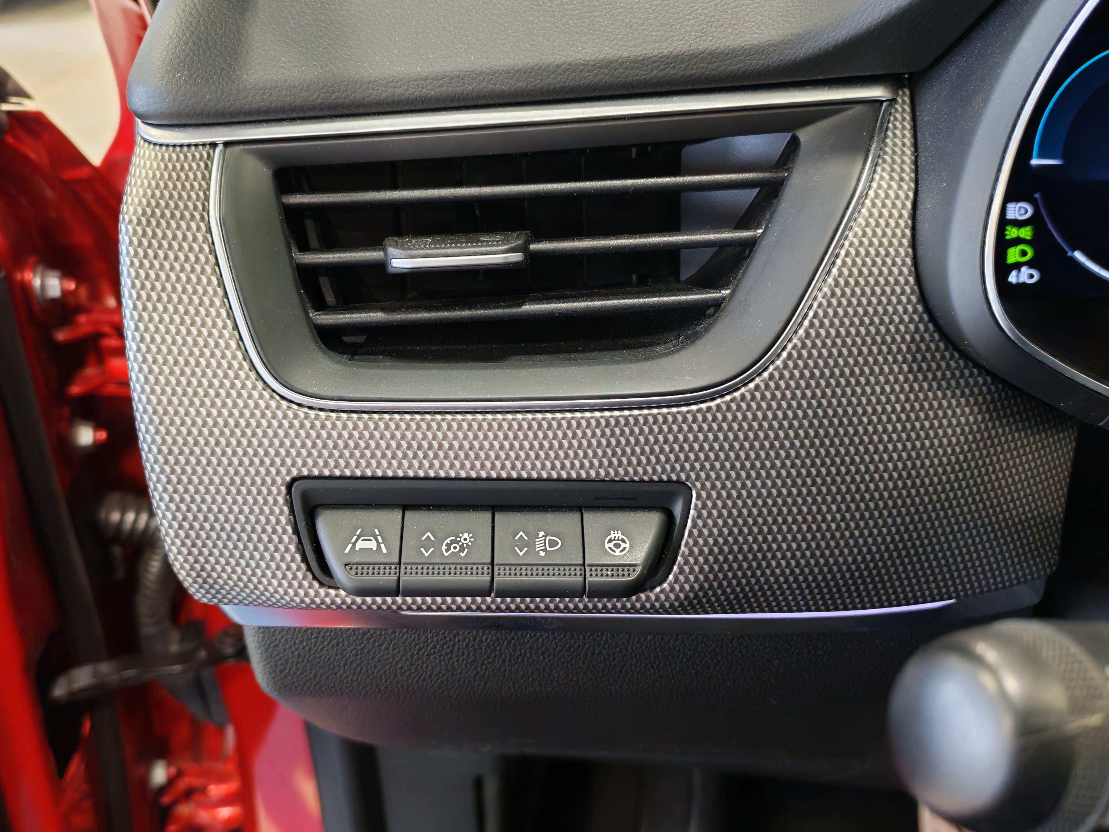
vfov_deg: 44.2
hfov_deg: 56.8
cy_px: 416
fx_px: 1025
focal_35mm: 32
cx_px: 554
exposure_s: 1/100
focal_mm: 6.12
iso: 1000
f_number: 1.9
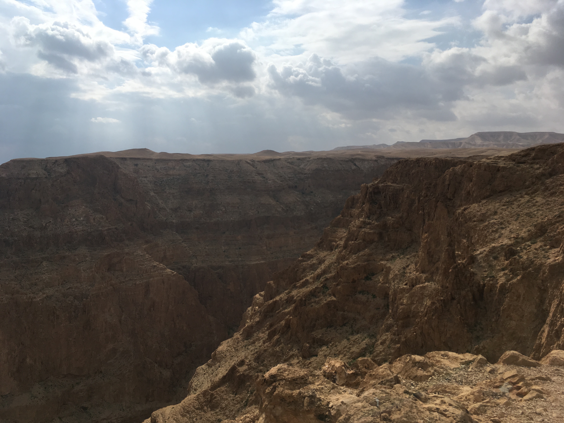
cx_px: 282
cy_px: 212
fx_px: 472
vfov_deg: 48.2
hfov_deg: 61.7
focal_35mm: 29
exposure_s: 1/5495
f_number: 2.2
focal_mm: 4.15
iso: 25
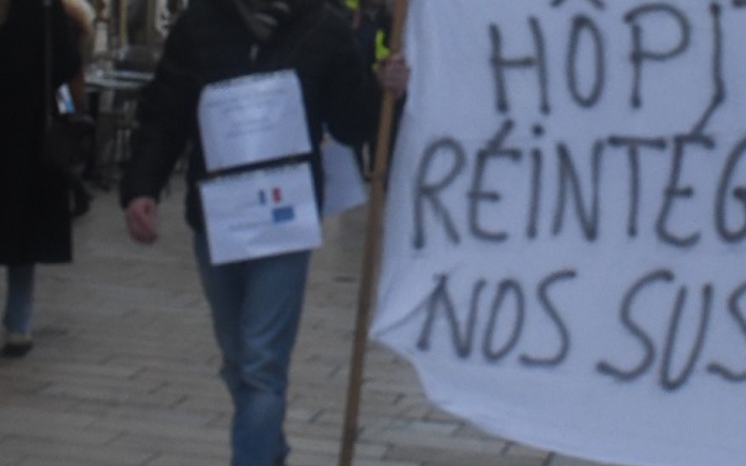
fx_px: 1850
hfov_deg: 22.5
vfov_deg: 14.3
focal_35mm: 91
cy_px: 79
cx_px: 593
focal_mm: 26
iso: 2500
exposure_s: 1/640
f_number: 13
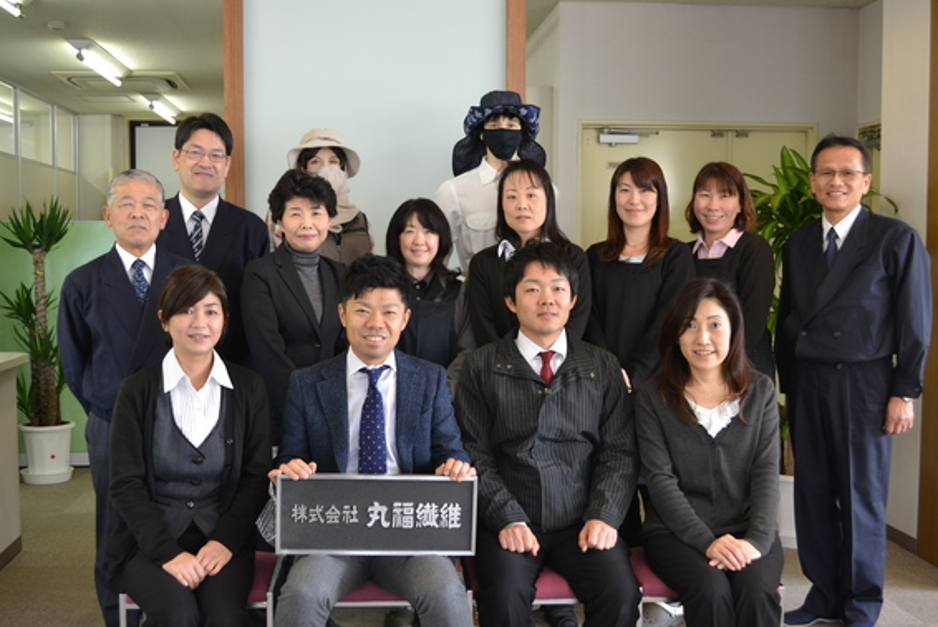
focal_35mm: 44
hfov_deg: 44.5
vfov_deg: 30.5
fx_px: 1147
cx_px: 442
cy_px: 320
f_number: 4.5
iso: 400
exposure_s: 1/30
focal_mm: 26
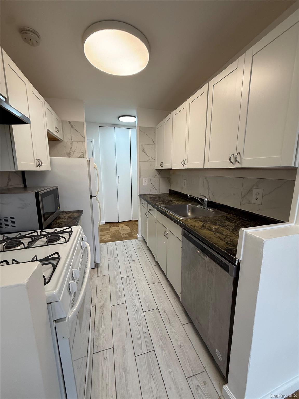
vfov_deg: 102.1
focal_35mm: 14
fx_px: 161
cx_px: 150
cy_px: 200
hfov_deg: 85.7
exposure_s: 1/120
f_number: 2.2
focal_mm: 2.22
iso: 100
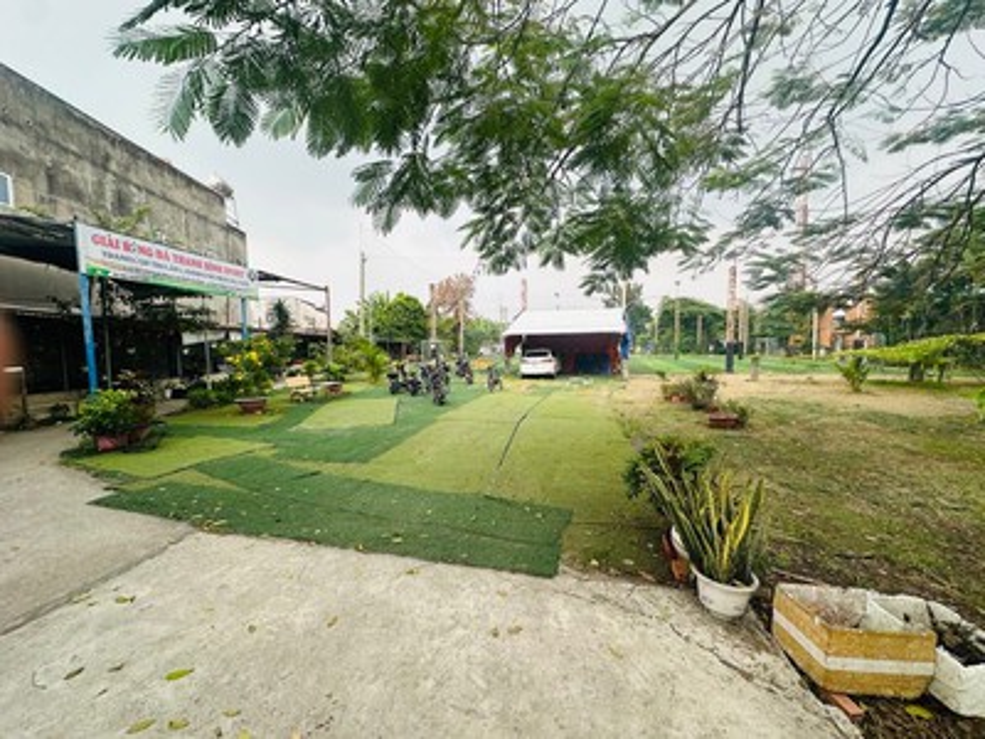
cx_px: 492
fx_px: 398
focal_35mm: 14
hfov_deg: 102.1
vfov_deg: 85.7
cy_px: 370
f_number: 2.2
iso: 40
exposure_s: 1/148
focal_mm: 2.22
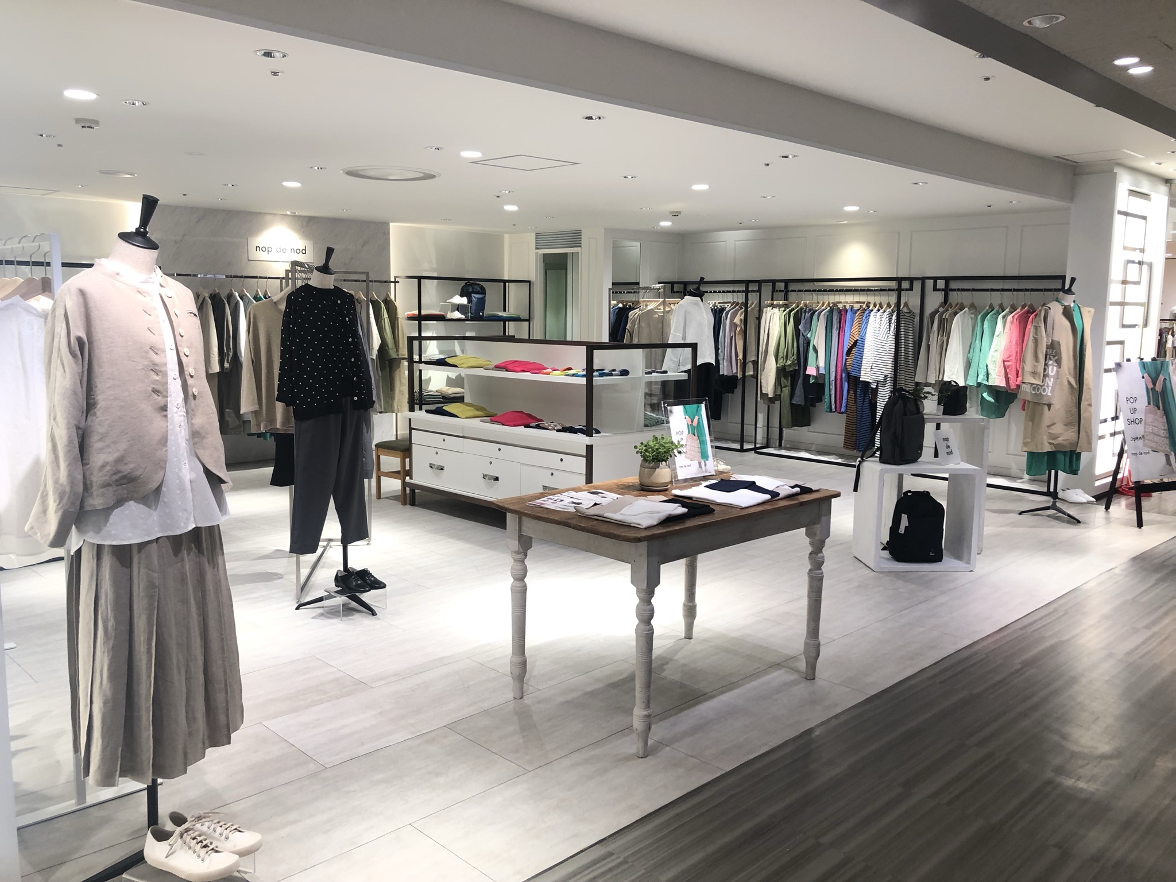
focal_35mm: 28
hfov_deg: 63.4
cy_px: 441
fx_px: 951
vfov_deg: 49.7
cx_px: 588
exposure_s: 1/33
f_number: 1.8
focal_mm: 3.99
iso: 25
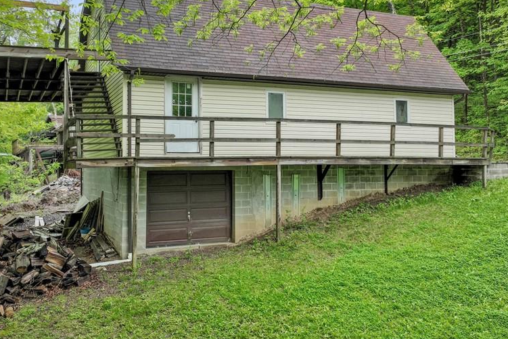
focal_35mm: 34
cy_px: 159
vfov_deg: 38.9
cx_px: 208
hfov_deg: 55.5
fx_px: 480
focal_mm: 12.29
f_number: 2.8
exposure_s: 1/240
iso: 400
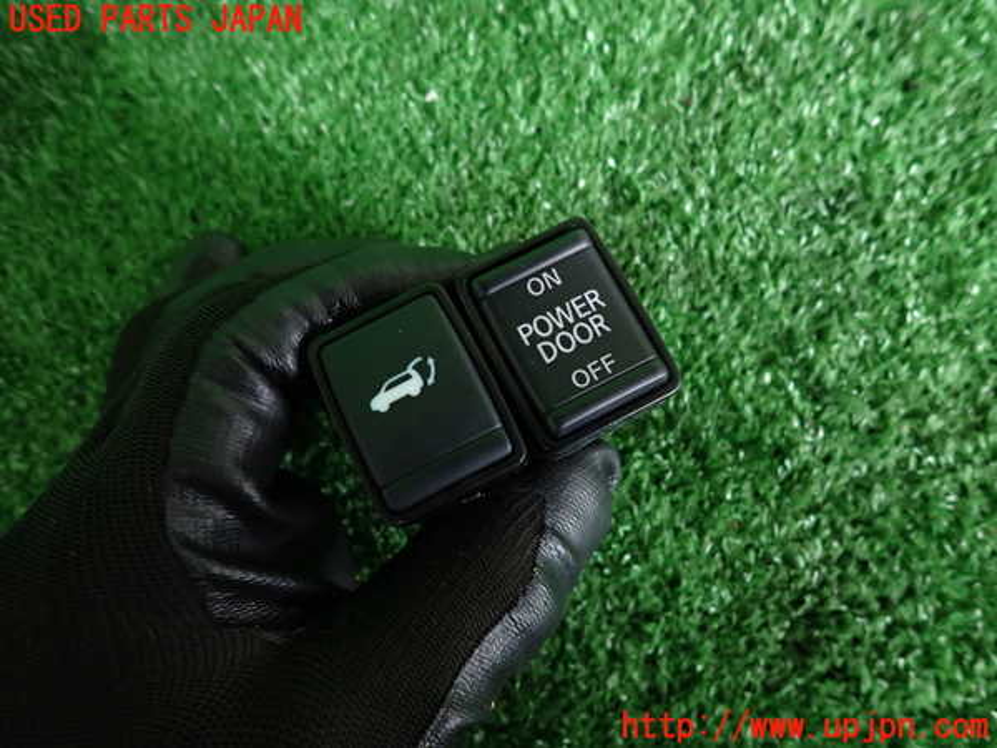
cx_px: 498
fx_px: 720
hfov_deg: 69.4
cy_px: 374
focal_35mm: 25
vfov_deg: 54.9
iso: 320
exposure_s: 1/30
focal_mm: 4.5
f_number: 2
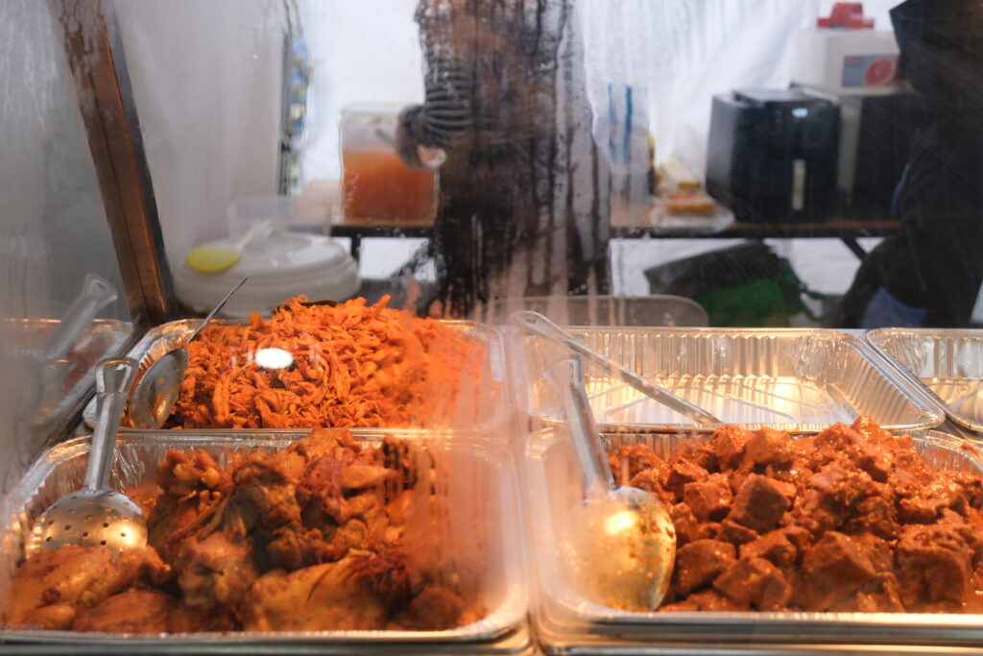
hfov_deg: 46.4
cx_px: 492
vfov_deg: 31.9
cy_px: 328
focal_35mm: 42
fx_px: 1147
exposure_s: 1/100
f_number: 3.6
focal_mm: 27.9
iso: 320
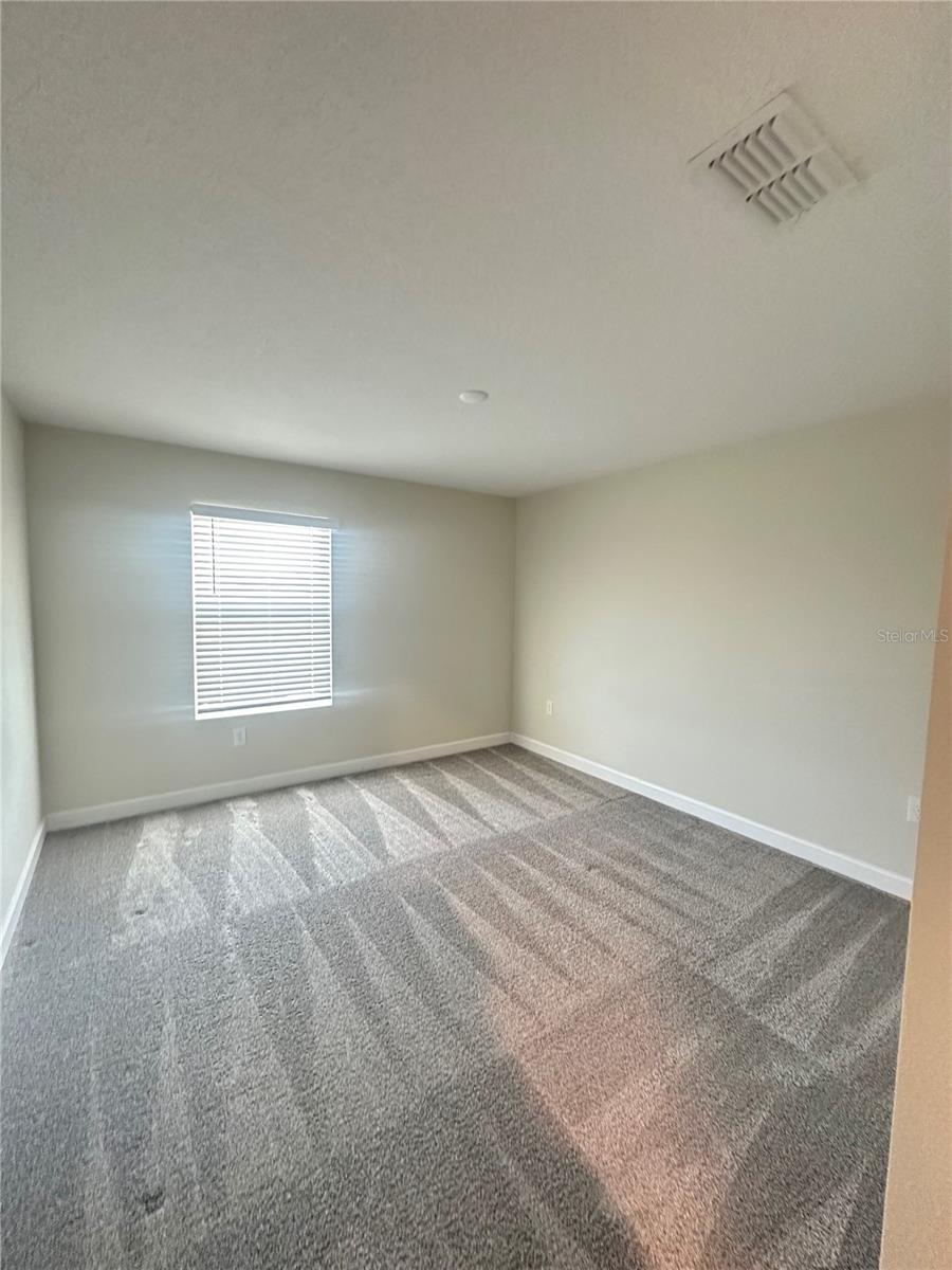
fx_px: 513
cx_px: 476
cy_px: 635
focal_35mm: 14
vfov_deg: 102.1
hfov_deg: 85.7
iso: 1000
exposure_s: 1/40
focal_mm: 2.22
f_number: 2.2
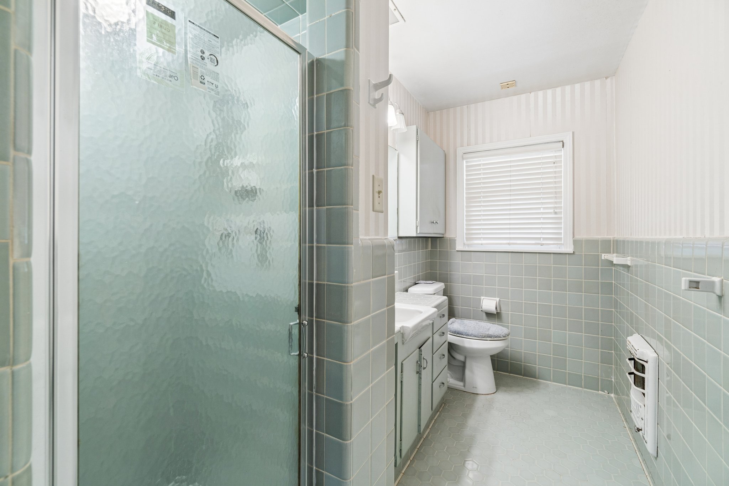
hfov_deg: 100.4
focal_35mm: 15
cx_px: 364
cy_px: 243
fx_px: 304
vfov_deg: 77.3
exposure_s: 1/30
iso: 200
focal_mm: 10
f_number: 6.3
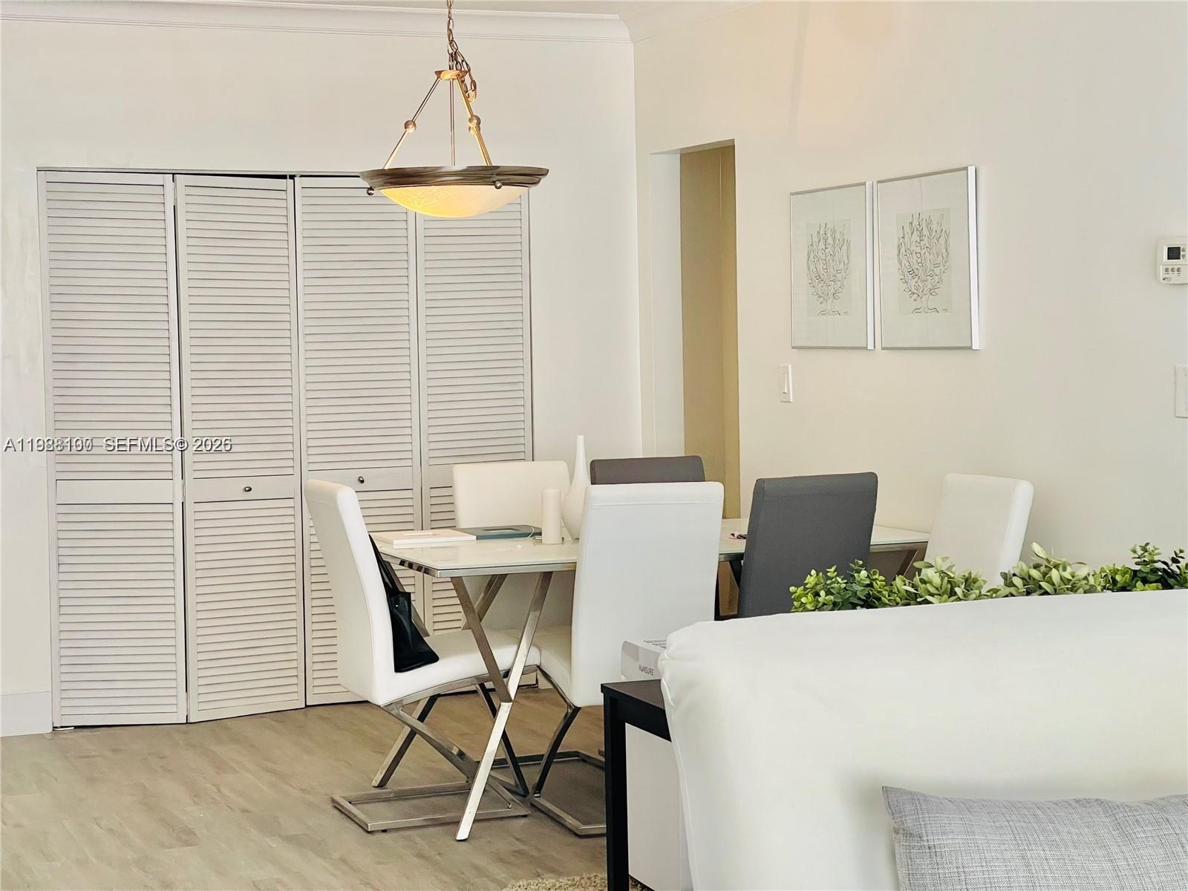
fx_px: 2196
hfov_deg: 30.3
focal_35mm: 64
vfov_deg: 22.9
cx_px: 594
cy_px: 446
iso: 200
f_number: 2.2
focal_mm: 7.5
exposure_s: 1/120
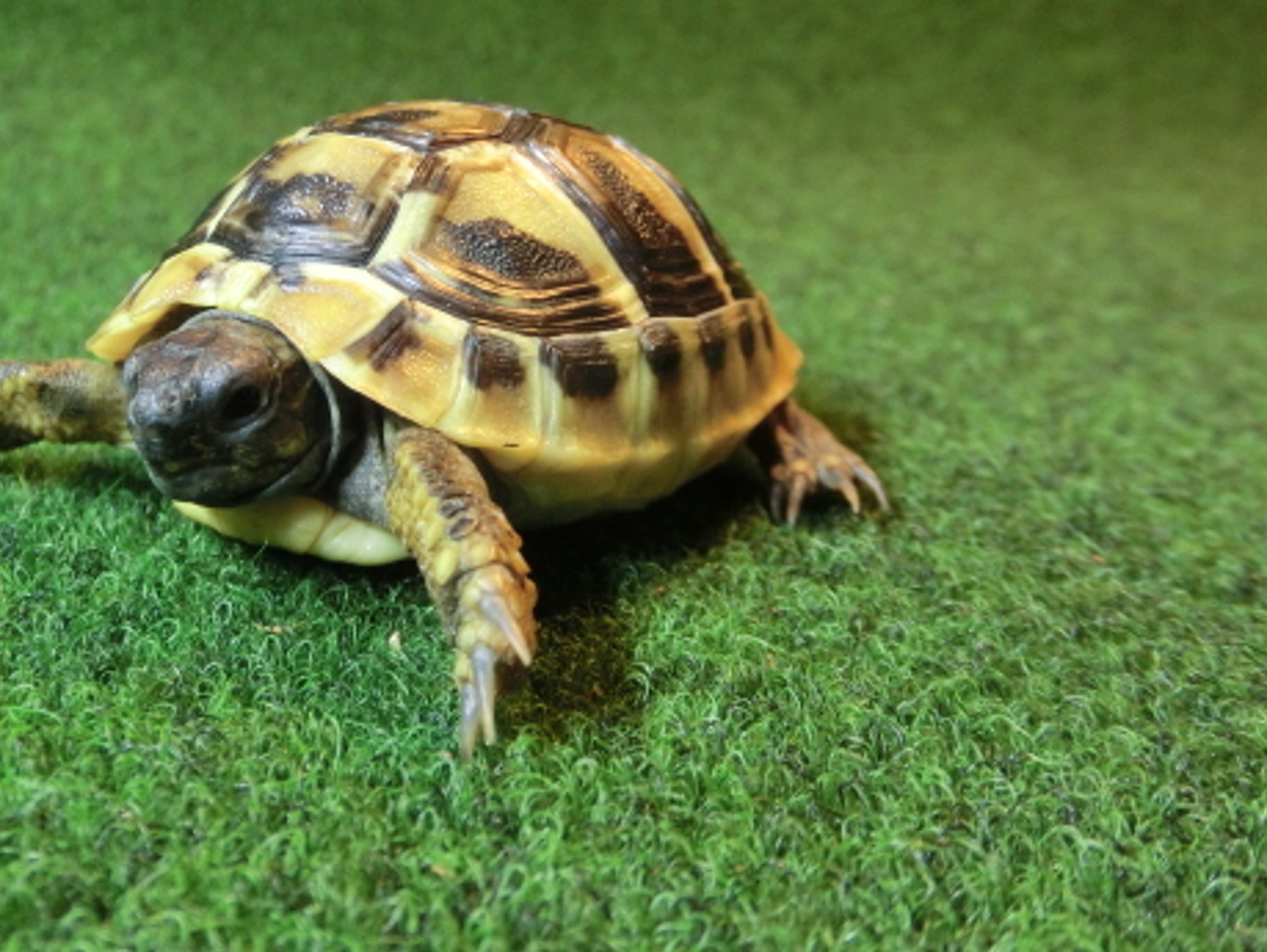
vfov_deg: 36.6
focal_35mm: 39
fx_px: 1429
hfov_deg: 47.0
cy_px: 334
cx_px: 414
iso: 500
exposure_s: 1/60
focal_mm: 5
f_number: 3
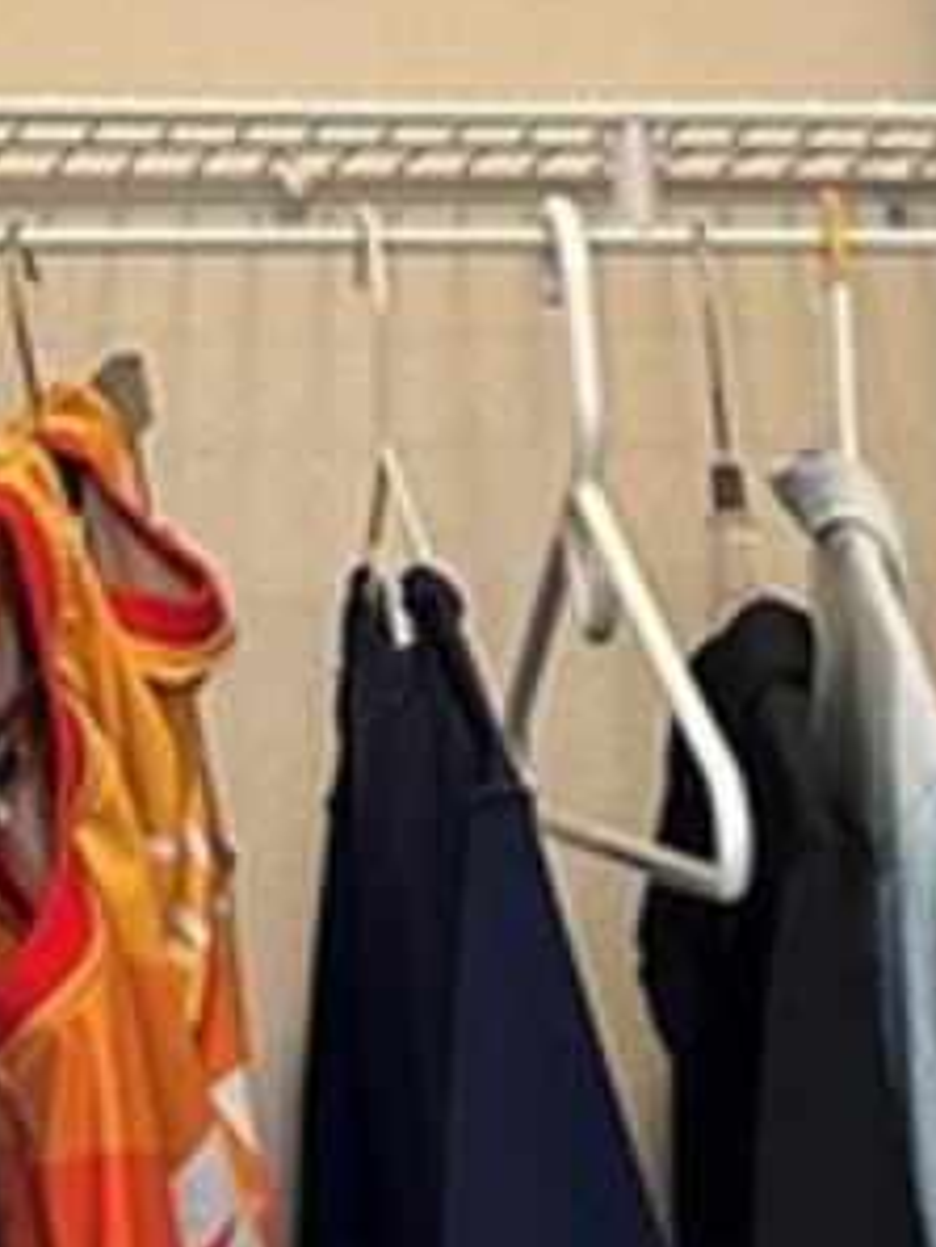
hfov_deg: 9.9
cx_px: 1914
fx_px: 4972
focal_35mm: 138
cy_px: 1814
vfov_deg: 13.5
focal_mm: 6.86
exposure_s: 1/60
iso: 400
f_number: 1.78
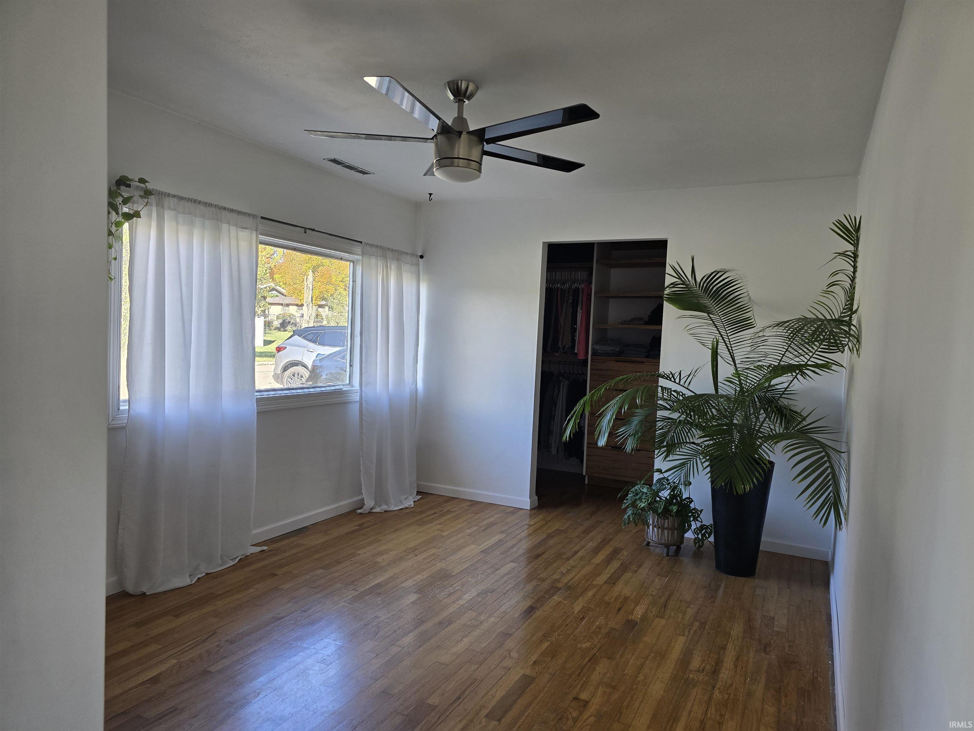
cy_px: 366
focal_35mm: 23
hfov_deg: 73.9
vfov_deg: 58.9
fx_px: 647
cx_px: 487
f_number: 1.7
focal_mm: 6.3
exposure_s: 1/180
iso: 100
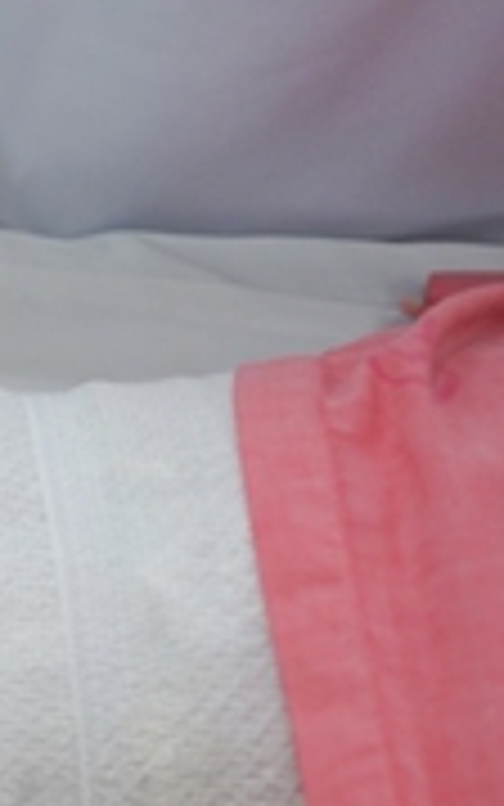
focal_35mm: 133
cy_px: 315
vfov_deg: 15.7
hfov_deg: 8.1
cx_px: -1102
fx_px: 2921
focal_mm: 30
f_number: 2.8
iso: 320
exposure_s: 1/50
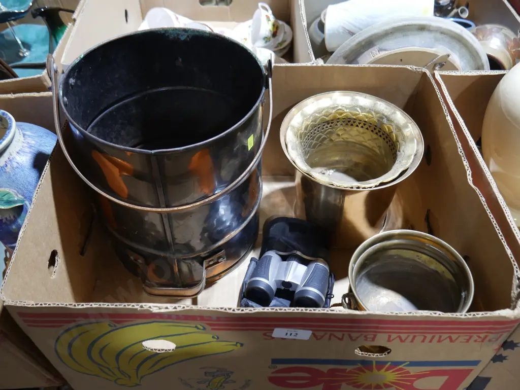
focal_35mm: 30
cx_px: 260
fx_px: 451
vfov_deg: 46.8
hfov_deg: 59.9
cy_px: 195
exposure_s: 1/60
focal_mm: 15
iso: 640
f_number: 3.6
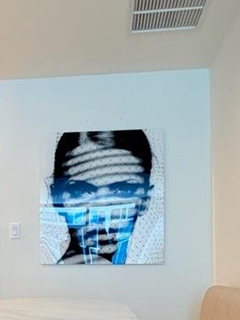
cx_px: 53
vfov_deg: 39.5
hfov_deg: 30.9
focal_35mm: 46
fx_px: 425
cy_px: 259
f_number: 2.2
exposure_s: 1/60
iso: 200
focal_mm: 2.22
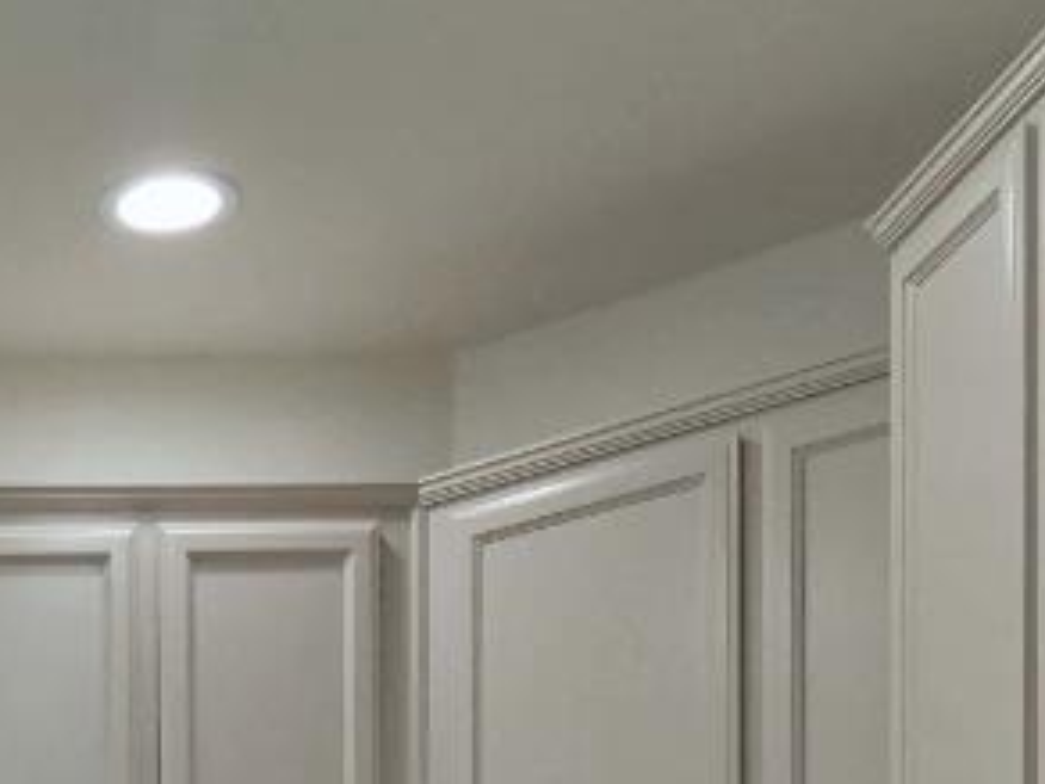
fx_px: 2174
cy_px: 1312
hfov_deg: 25.4
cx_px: -47
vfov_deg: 17.5
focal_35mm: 72
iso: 800
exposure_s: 1/160
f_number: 5.6
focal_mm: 7
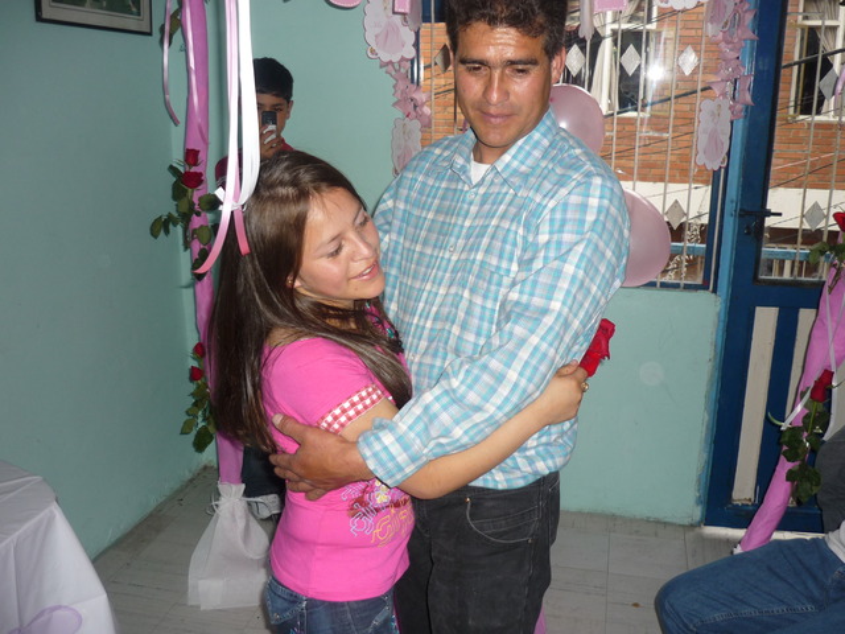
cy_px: 317
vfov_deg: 42.9
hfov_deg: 55.4
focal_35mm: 33
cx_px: 422
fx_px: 806
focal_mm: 5.5
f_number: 2.8
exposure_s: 1/30
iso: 125
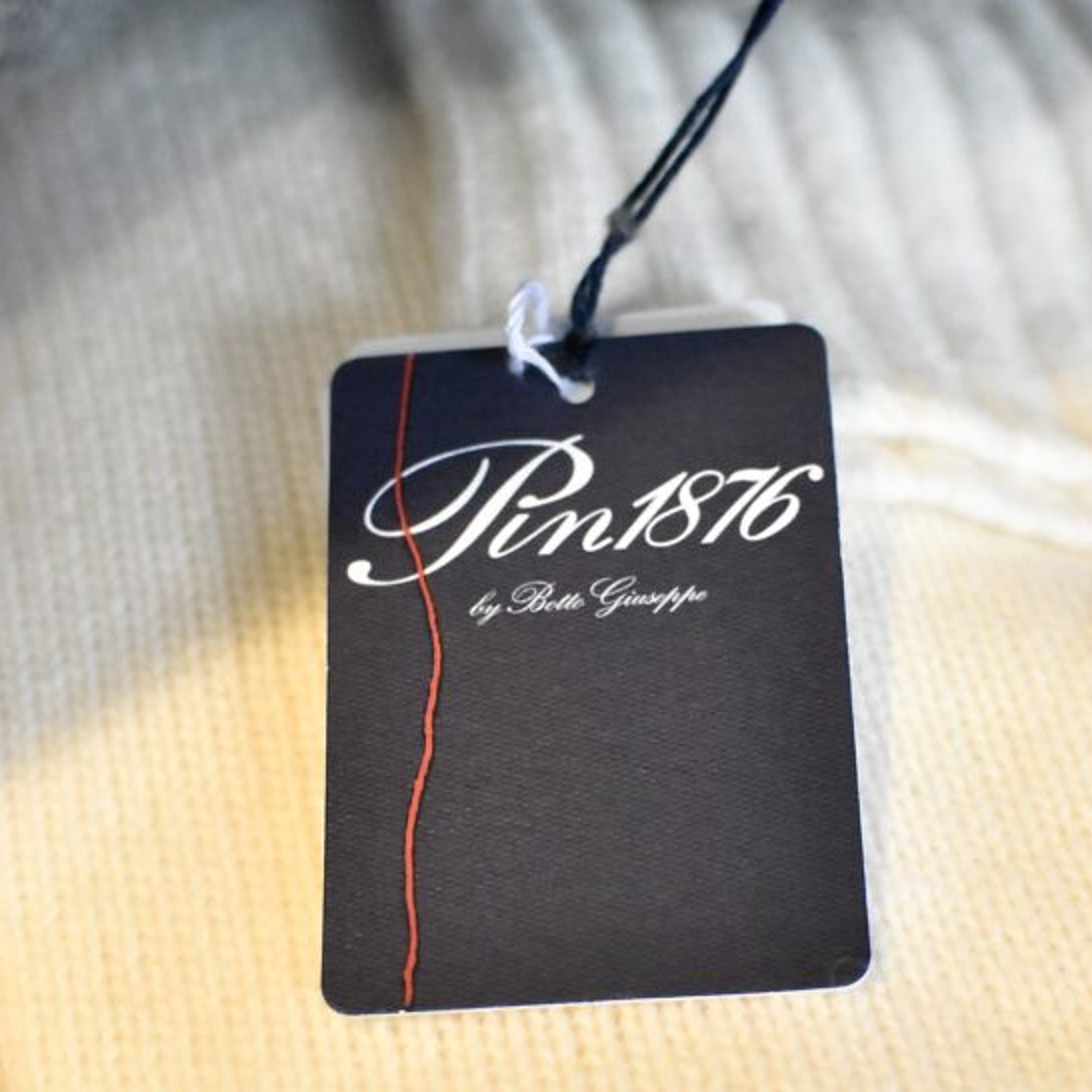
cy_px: 628
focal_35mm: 84
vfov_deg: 20.7
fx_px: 2991
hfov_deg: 20.7
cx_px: 658
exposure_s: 1/800
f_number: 3.2
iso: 6400
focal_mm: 35
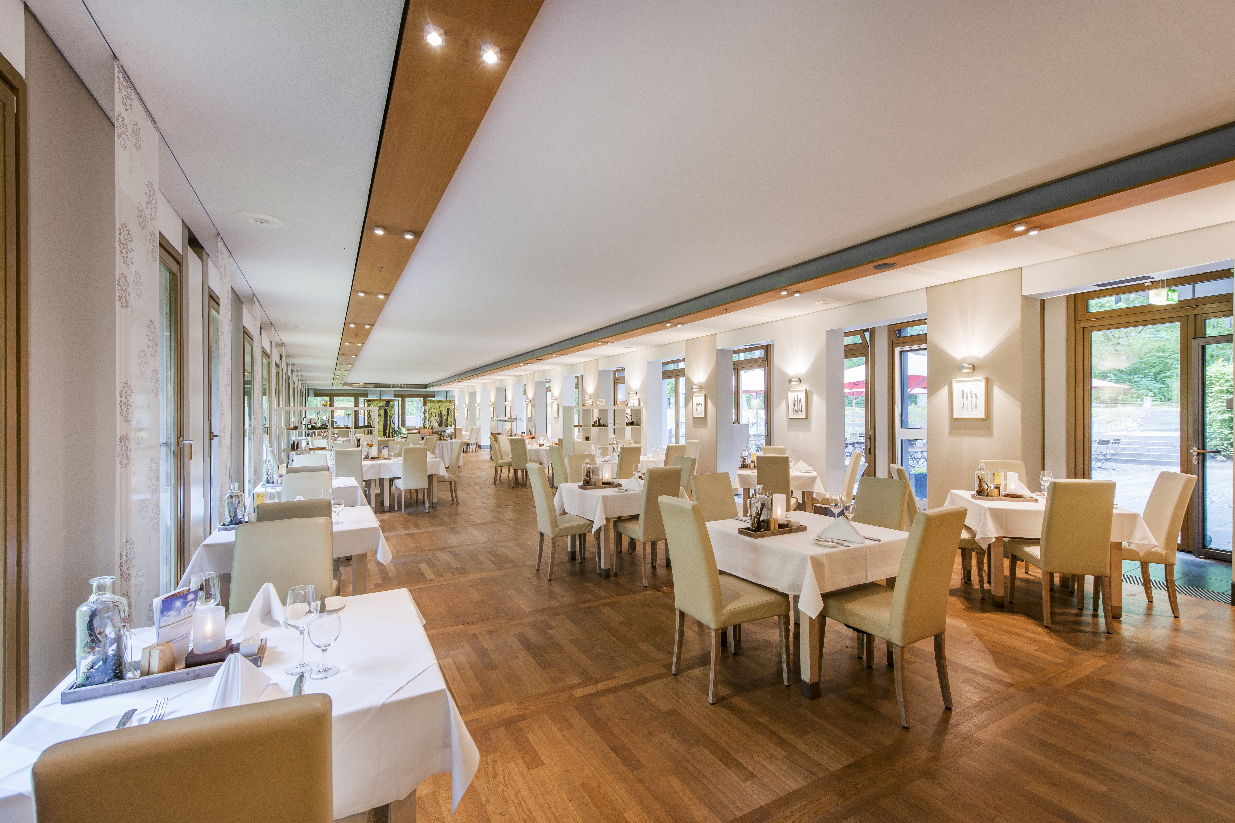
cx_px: 618
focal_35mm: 16
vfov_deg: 73.7
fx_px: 549
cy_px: 412
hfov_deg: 96.7
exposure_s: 1/3
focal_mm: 16
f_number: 8
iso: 200
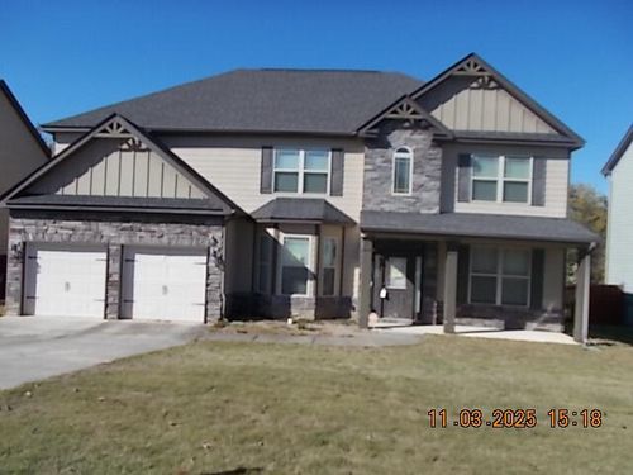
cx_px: 316
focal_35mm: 26
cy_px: 238
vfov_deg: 53.1
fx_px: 475
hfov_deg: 67.3
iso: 80
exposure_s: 1/1000
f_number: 3.2
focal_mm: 4.6
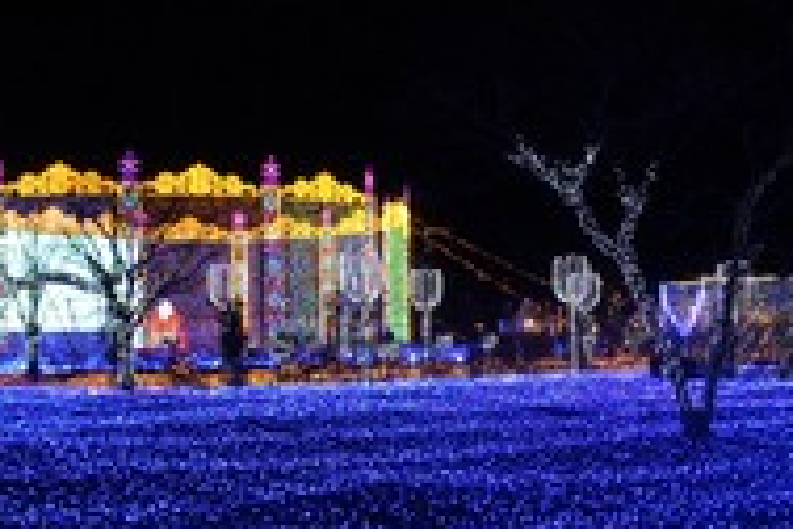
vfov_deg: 23.6
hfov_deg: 33.9
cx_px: 642
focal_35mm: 57
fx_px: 1255
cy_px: 374
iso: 1250
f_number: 3.5
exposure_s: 1/100
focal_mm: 18
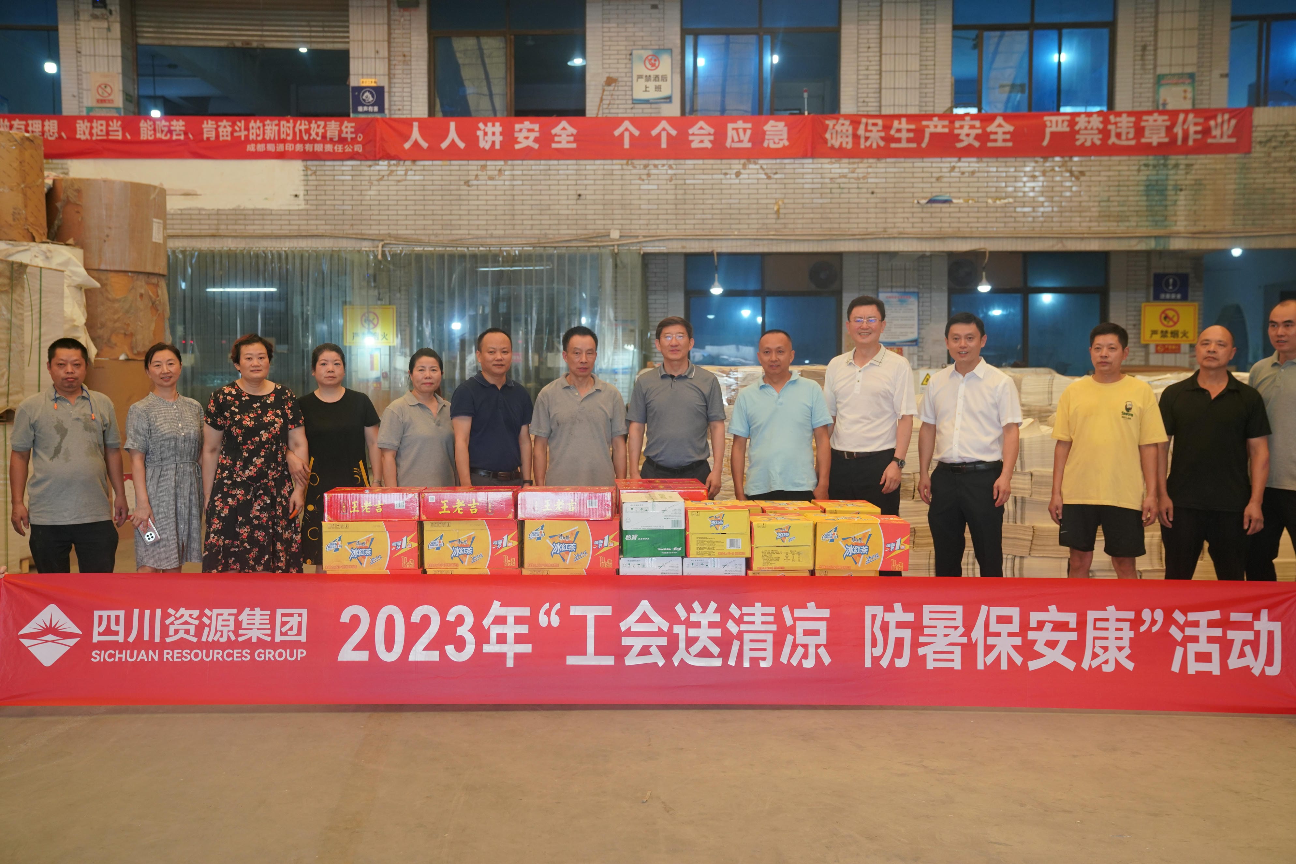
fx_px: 1404
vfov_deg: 34.2
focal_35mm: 39
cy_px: 432
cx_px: 648
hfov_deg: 49.5
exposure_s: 1/160
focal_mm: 39
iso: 1000
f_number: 4
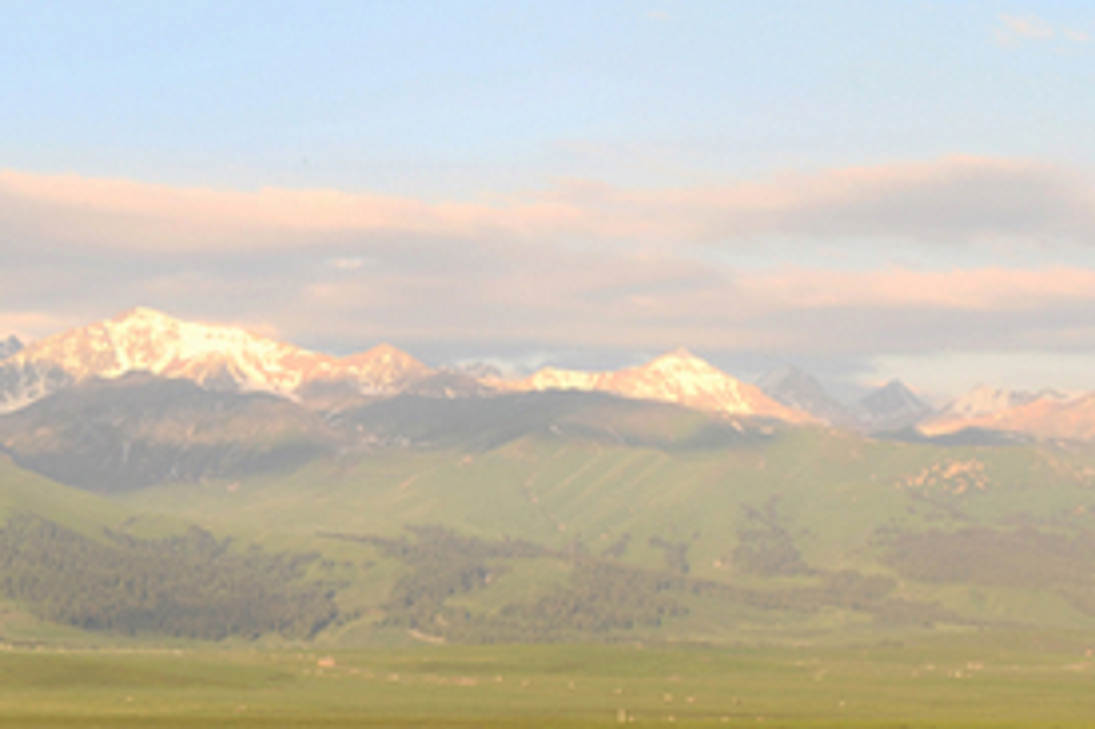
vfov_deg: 11.4
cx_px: 637
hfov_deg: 17.1
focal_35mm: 120
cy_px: 390
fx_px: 3648
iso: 200
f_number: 20
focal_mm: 66
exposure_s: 1/30
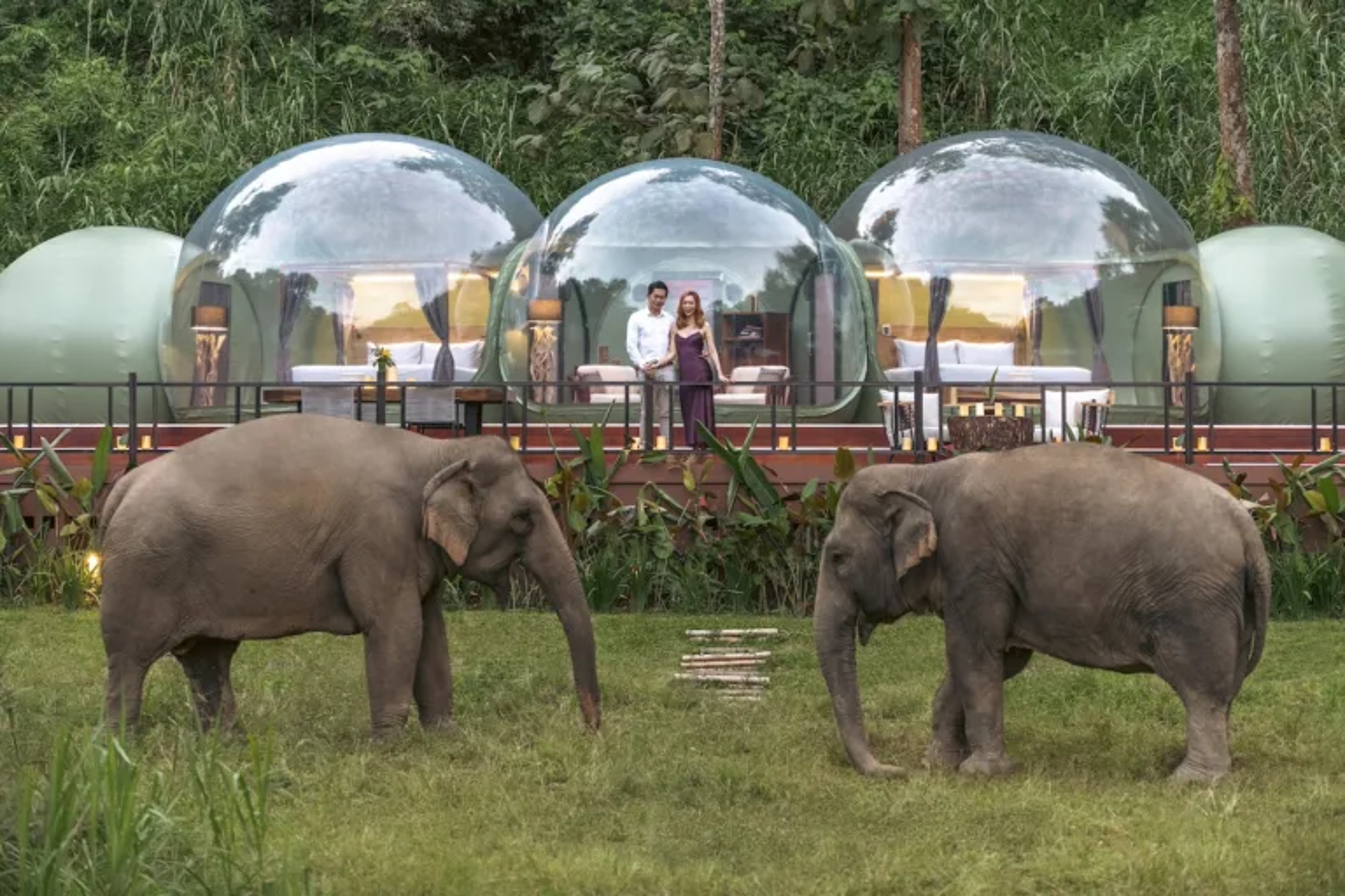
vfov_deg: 13.0
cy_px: 448
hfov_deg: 19.5
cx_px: 672
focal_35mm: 105
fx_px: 3923
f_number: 3.2
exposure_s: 1/100
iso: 1600
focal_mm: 105
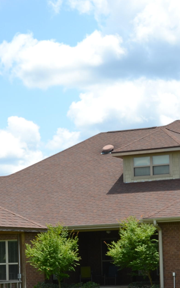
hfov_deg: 13.7
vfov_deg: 21.6
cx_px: 148
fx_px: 746
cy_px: 227
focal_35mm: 95
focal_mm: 26
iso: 100
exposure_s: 1/250
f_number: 8
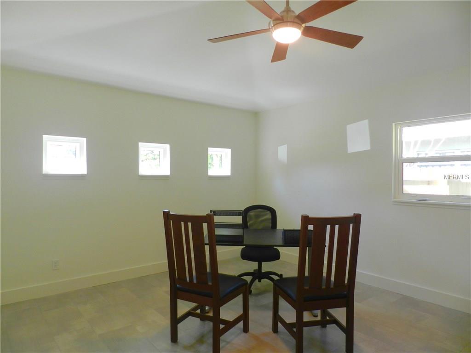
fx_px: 313
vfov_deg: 58.9
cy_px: 176
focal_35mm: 23
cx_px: 236
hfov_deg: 73.9
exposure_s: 1/30
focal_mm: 4
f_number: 3.4
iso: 160
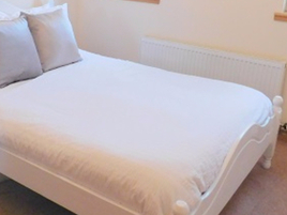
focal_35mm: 49
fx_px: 406
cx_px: 86
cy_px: 67
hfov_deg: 38.3
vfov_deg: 29.4
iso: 320
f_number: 3
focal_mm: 4
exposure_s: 1/30
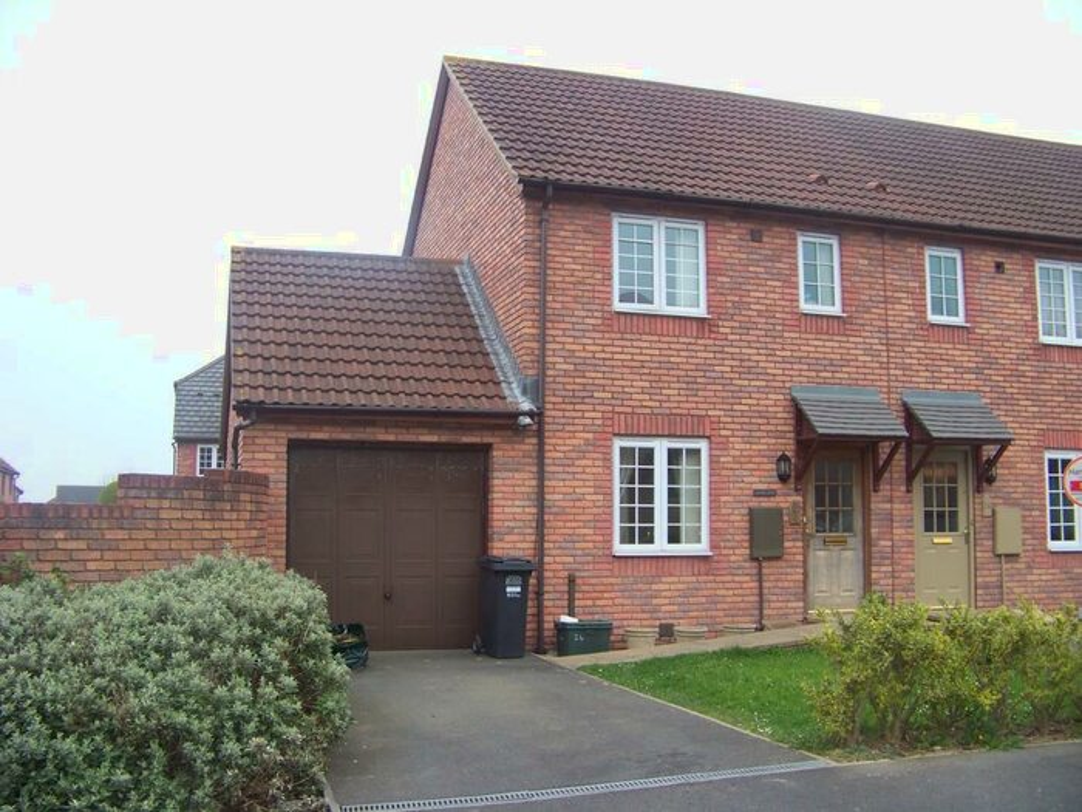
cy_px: 406
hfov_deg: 51.4
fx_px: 1125
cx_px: 541
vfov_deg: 39.7
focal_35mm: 36
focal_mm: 5.85
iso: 66
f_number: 2.8
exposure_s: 1/160
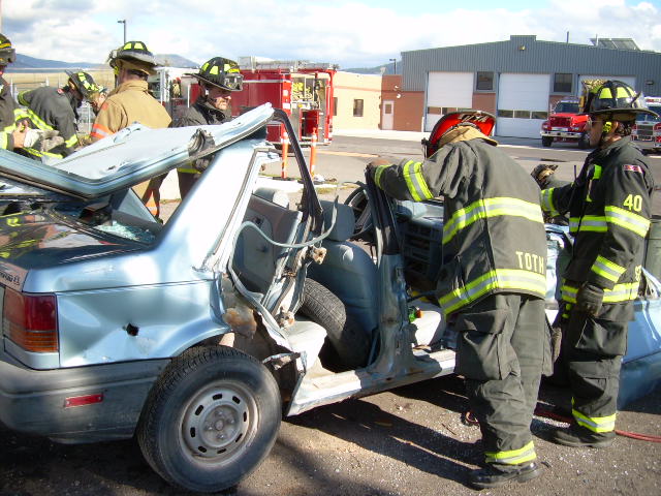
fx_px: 726
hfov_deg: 49.0
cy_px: 248
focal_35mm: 38
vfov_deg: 37.7
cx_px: 330
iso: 50
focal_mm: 6.3
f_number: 2.8
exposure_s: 1/458
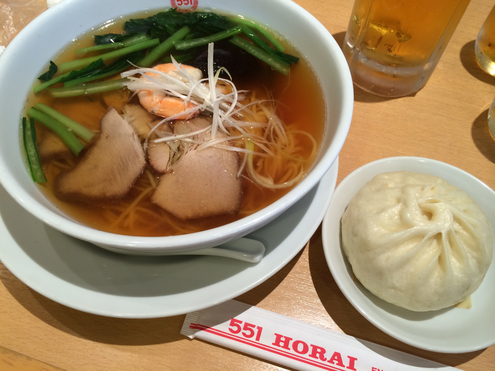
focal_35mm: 30
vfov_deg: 46.8
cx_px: 248
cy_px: 186
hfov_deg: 60.0
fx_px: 429
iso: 50
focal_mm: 4.12
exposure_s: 1/40
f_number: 2.2
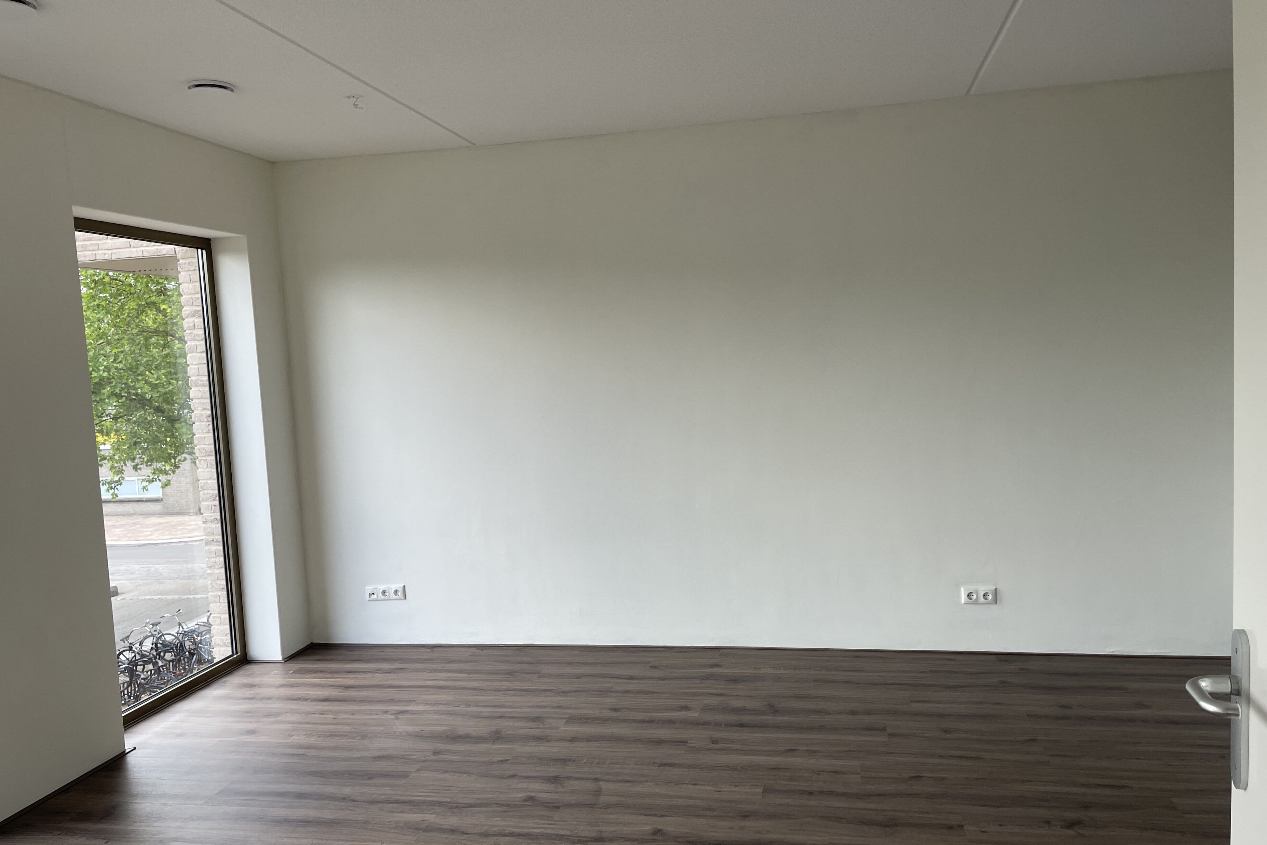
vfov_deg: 46.4
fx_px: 985
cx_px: 632
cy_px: 456
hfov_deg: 65.5
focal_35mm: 28
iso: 32
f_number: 1.6
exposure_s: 1/198
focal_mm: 4.2
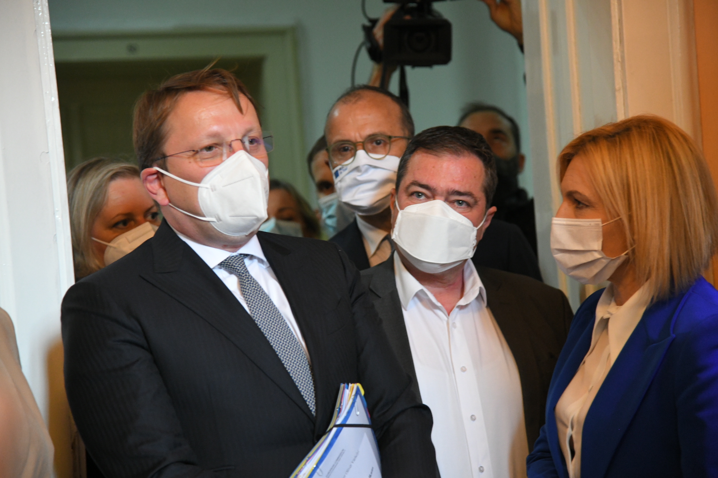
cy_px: 239
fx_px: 1835
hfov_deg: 22.1
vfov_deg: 14.9
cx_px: 359
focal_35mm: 92
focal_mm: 92
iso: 4000
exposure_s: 1/80
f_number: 4
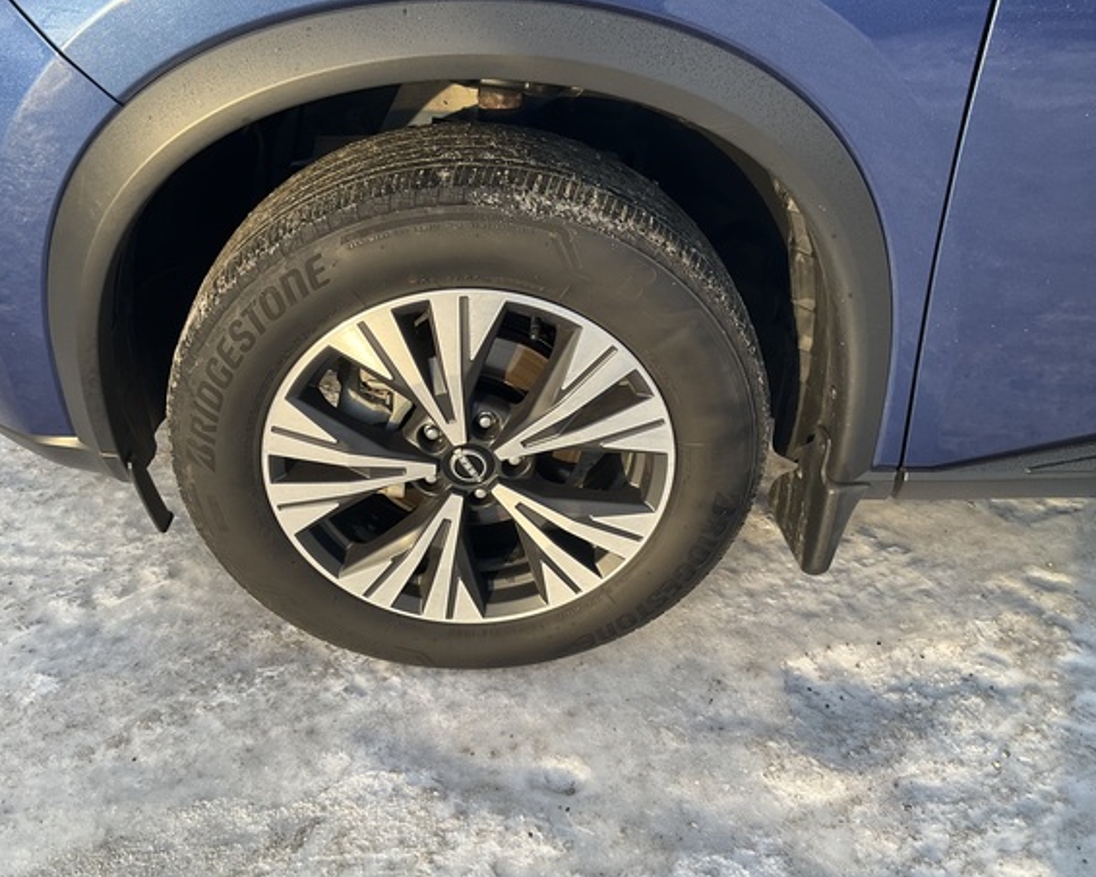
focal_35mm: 32
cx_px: 480
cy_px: 457
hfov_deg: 55.5
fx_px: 1038
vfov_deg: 45.8
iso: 25
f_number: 1.8
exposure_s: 1/273
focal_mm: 3
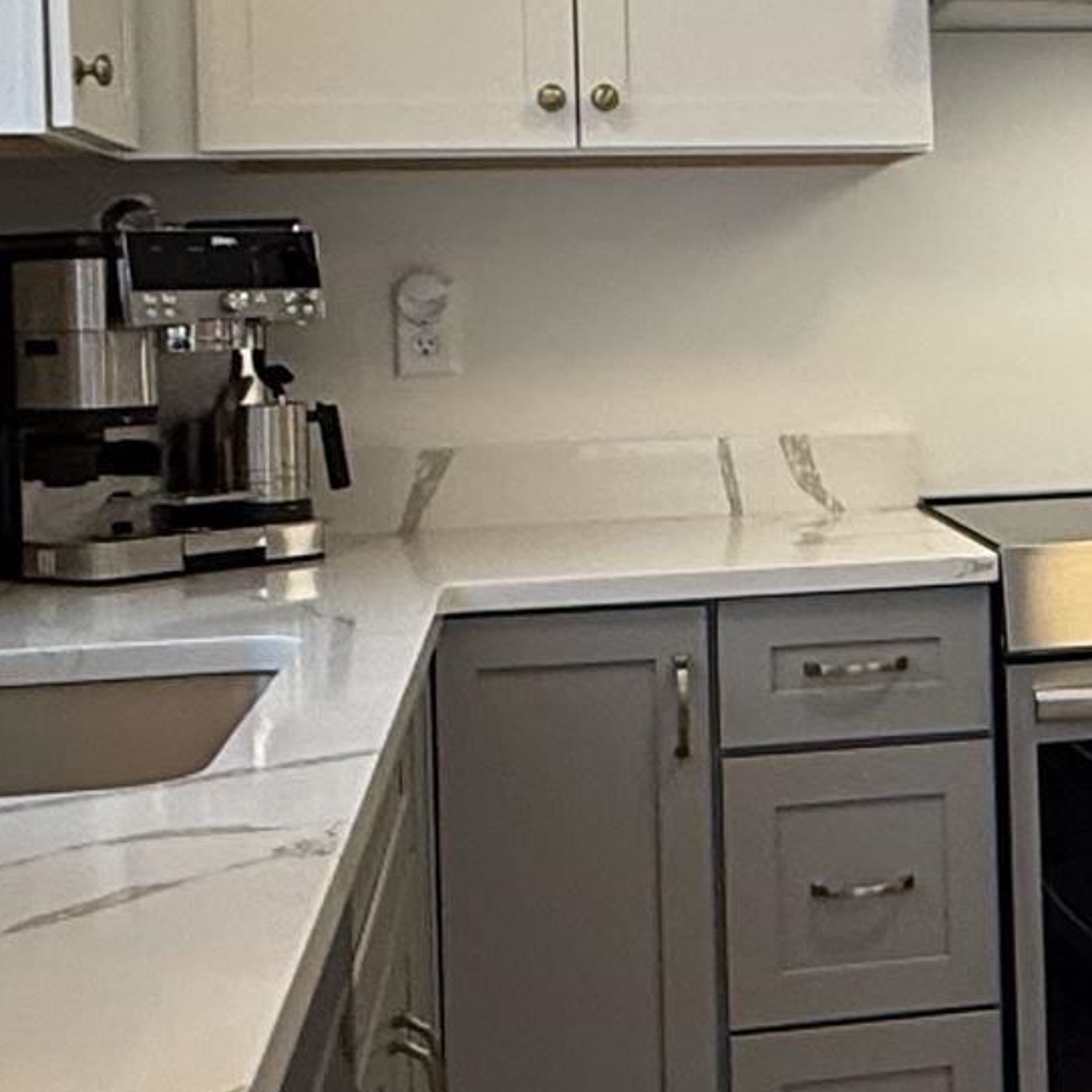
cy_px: 318
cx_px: 1225
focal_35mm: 70
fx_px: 2498
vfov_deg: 24.5
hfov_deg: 23.1
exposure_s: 1/120
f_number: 2.2
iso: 200
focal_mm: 2.22
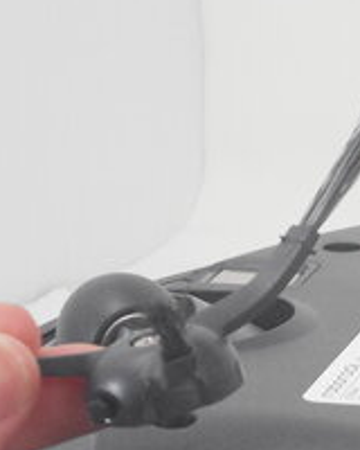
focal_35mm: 295
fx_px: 3929
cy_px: 360
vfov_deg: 6.5
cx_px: 475
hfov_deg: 5.2
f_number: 5.8
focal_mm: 18.2
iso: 250
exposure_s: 1/60
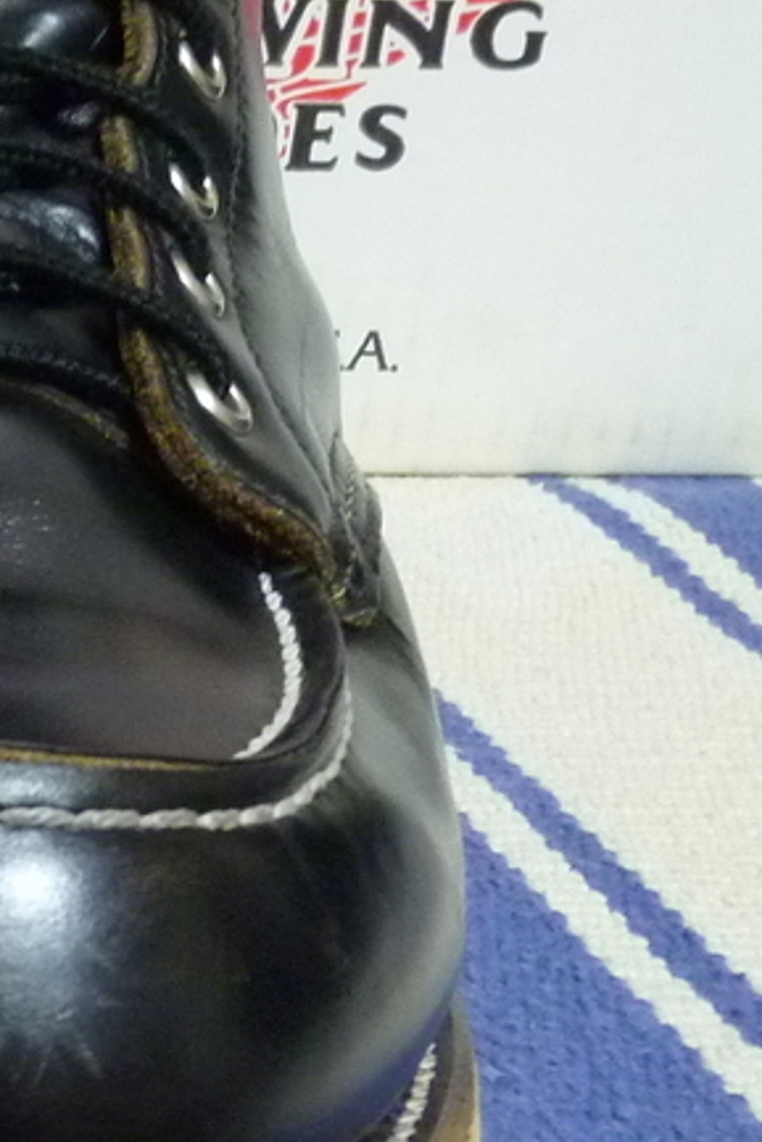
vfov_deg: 28.1
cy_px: 522
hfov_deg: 15.4
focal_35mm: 72
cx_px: -738
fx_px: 2284
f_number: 3.3
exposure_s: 1/8
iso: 400
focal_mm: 4.5
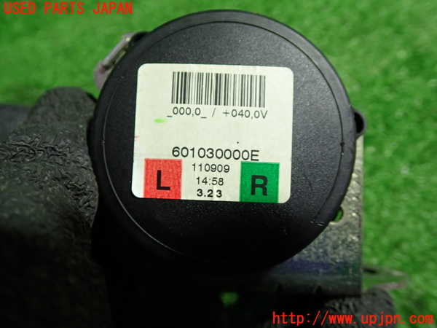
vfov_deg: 46.8
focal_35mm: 30
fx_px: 379
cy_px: 164
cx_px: 218
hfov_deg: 60.0
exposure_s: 1/30
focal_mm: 5.4
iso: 200
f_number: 2.3
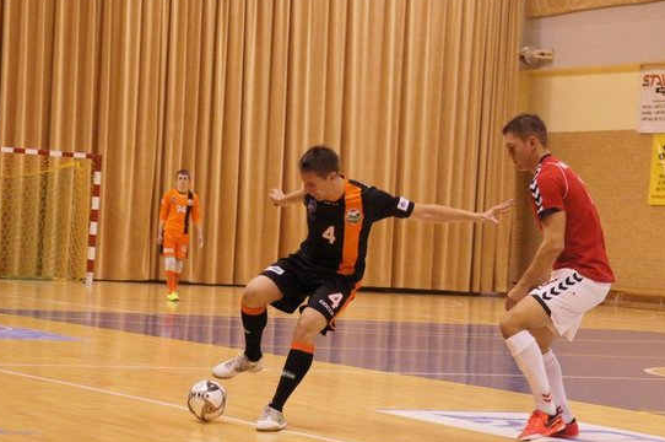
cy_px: 228
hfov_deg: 16.3
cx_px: 342
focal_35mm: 126
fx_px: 2325
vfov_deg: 10.9
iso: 6400
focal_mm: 70
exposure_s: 1/400
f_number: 7.1
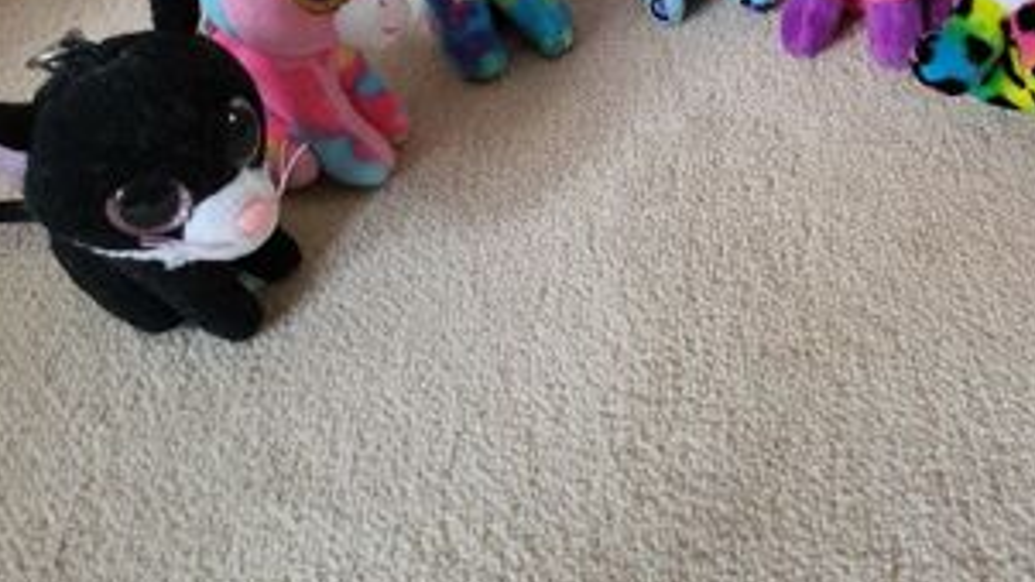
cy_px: 127
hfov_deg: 43.8
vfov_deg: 26.1
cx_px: 792
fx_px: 1235
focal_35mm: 45
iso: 320
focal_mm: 5.4
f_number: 1.8
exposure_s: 1/50
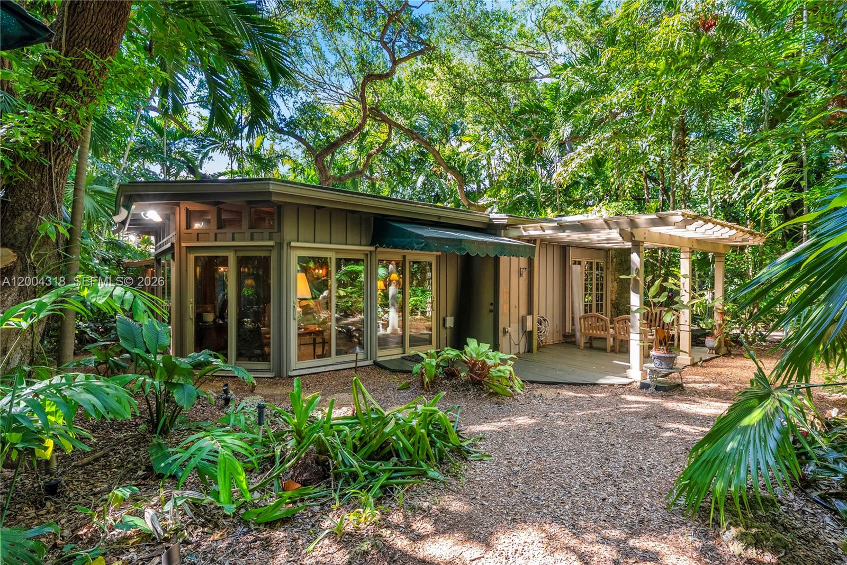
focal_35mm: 17
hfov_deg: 93.3
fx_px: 400
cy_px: 282
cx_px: 424
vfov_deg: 70.5
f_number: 8
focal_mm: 17
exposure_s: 1/25
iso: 400
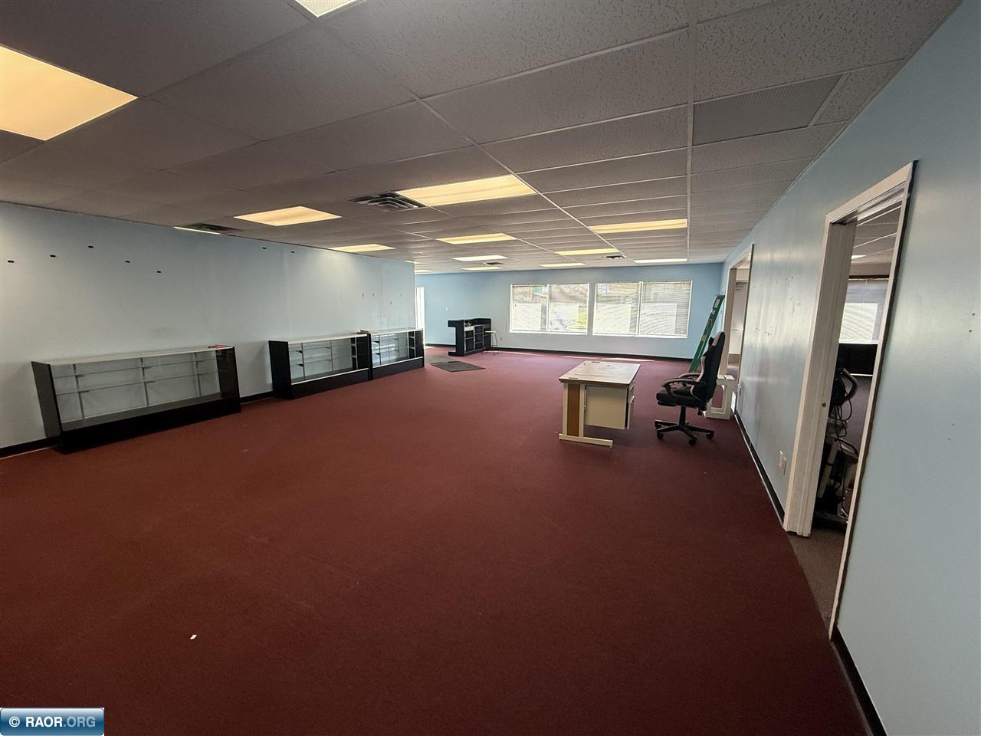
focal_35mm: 14
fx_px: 397
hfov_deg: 102.1
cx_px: 490
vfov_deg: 85.7
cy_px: 368
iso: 160
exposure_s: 1/120
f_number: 2.2
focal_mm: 2.22
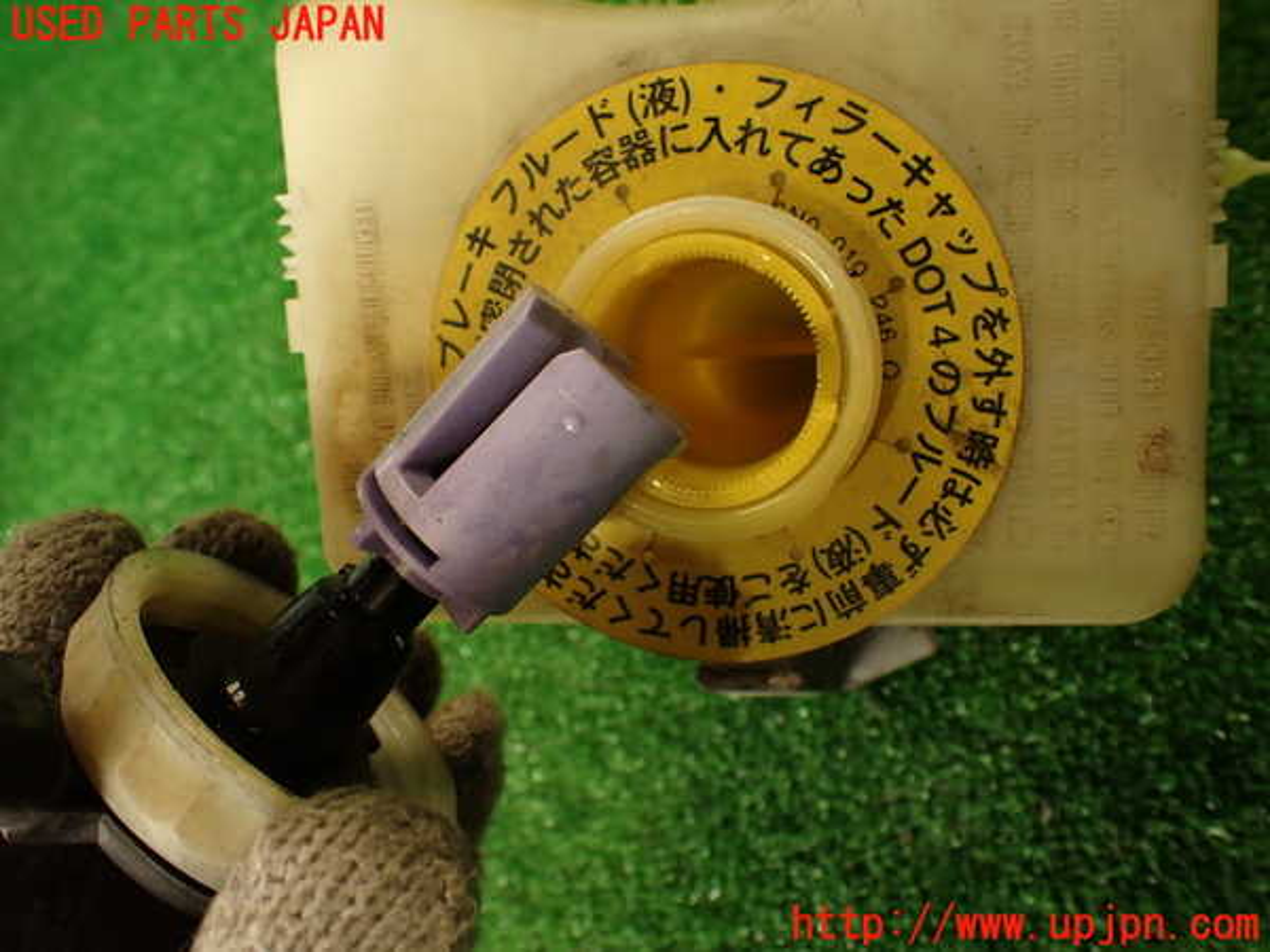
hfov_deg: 60.0
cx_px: 635
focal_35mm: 30
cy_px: 476
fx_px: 1101
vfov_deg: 46.8
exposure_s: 1/60
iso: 160
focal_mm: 5.4
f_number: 2.3
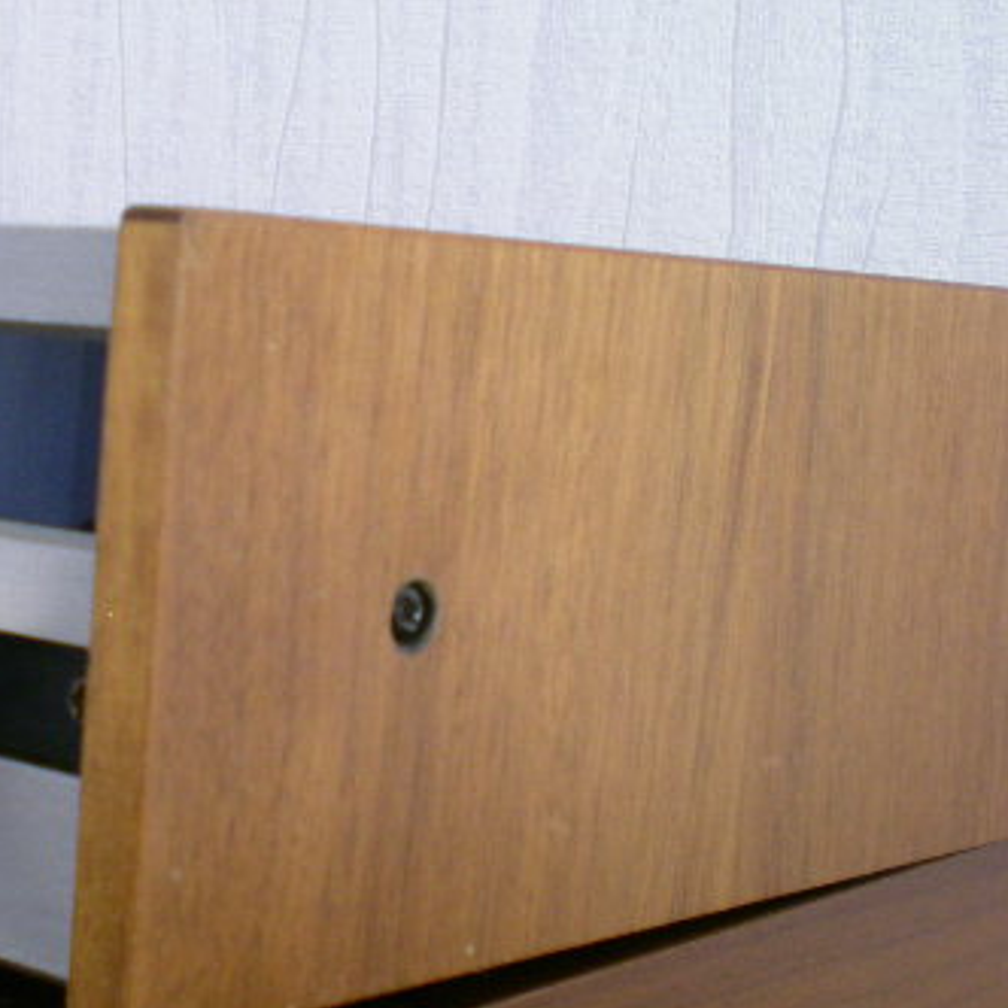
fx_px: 2471
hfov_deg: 22.5
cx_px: 88
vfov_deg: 23.1
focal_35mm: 75
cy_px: 550
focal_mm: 7.4
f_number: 3.5
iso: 160
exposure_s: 1/8
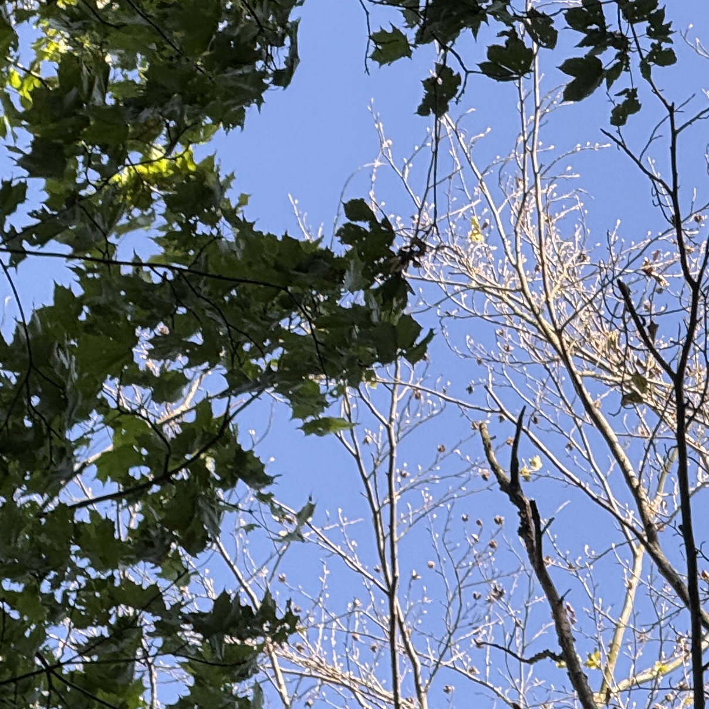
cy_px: 580
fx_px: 8203
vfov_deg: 4.9
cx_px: 794
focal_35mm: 354
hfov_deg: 4.9
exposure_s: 1/214
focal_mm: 15.66
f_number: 2.8
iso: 50
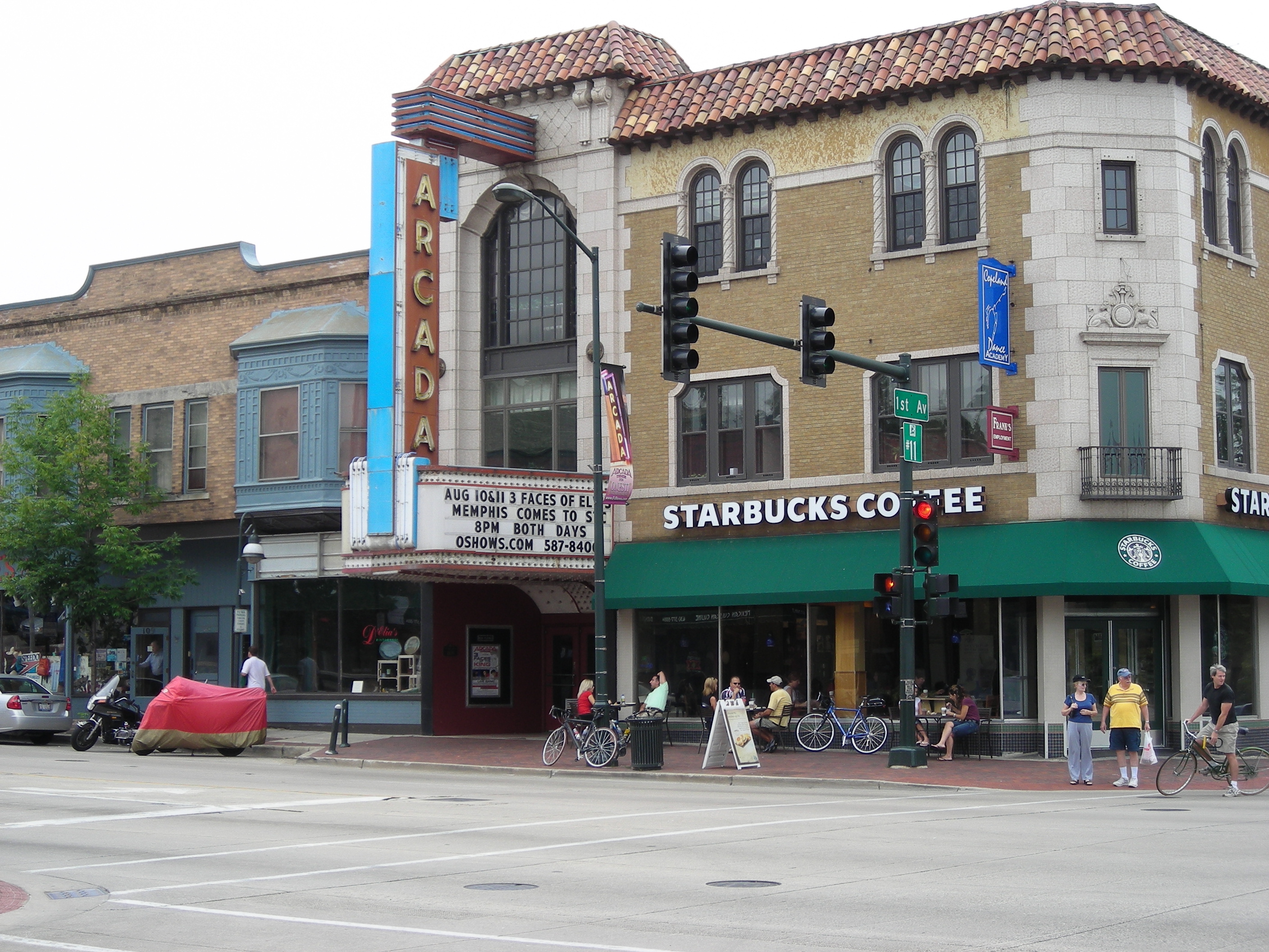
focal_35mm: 65
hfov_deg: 29.8
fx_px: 2383
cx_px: 634
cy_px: 476
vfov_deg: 22.6
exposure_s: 1/193
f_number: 3.9
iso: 50
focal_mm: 10.8
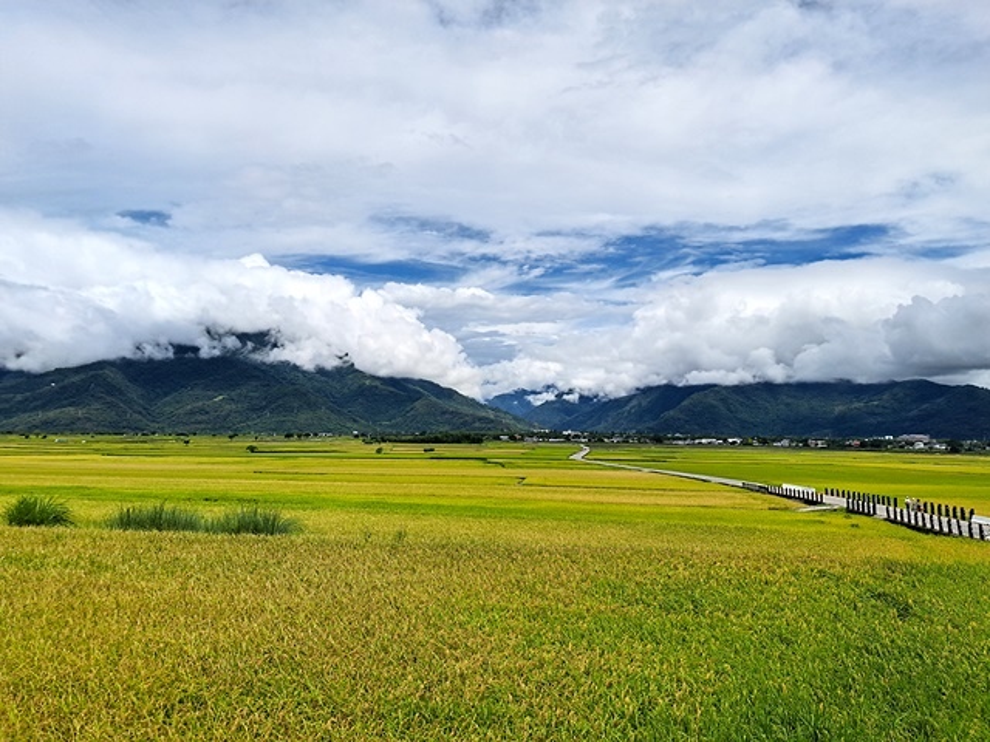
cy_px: 371
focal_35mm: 24
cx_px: 495
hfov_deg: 71.6
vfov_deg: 56.8
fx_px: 686
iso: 50
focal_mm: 5.23
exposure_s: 1/2342
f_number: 1.8
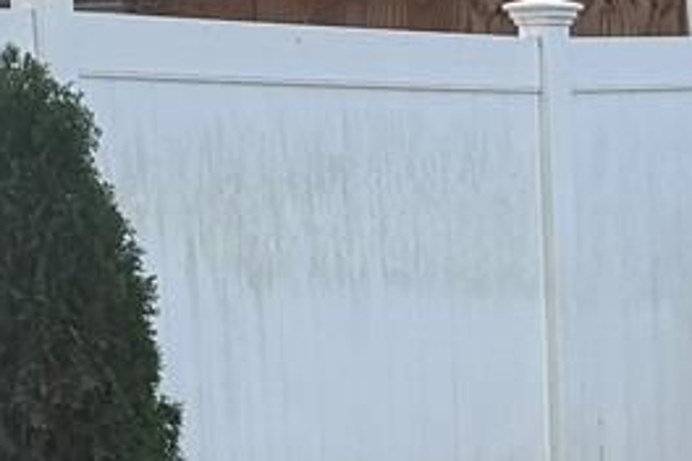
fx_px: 3729
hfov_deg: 10.4
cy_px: 990
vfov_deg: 6.8
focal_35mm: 194
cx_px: 870
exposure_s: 1/1653
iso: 100
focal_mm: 6.76
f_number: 1.78
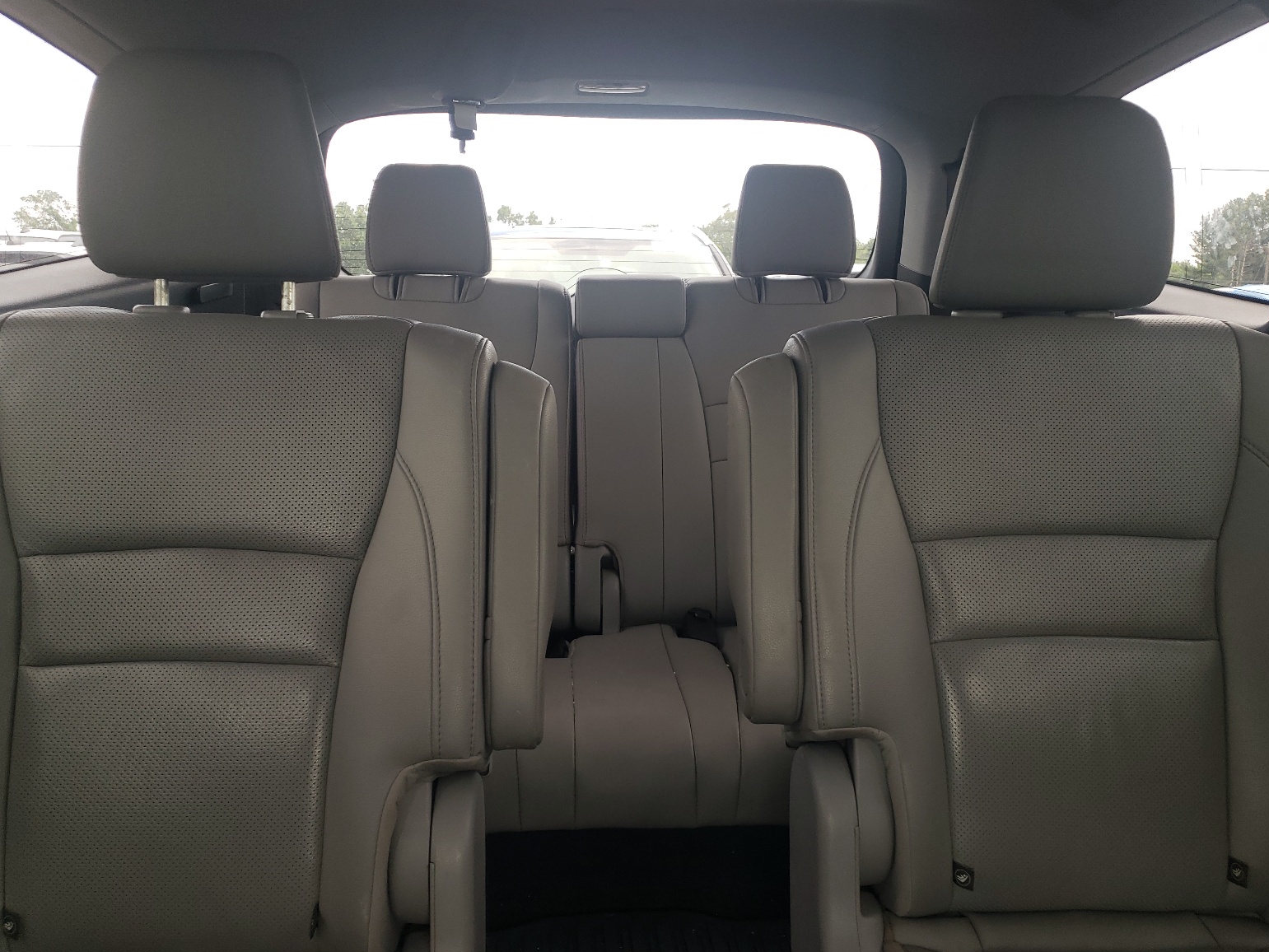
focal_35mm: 27
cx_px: 646
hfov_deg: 65.3
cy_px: 461
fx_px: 990
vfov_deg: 51.4
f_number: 1.5
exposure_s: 1/120
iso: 56
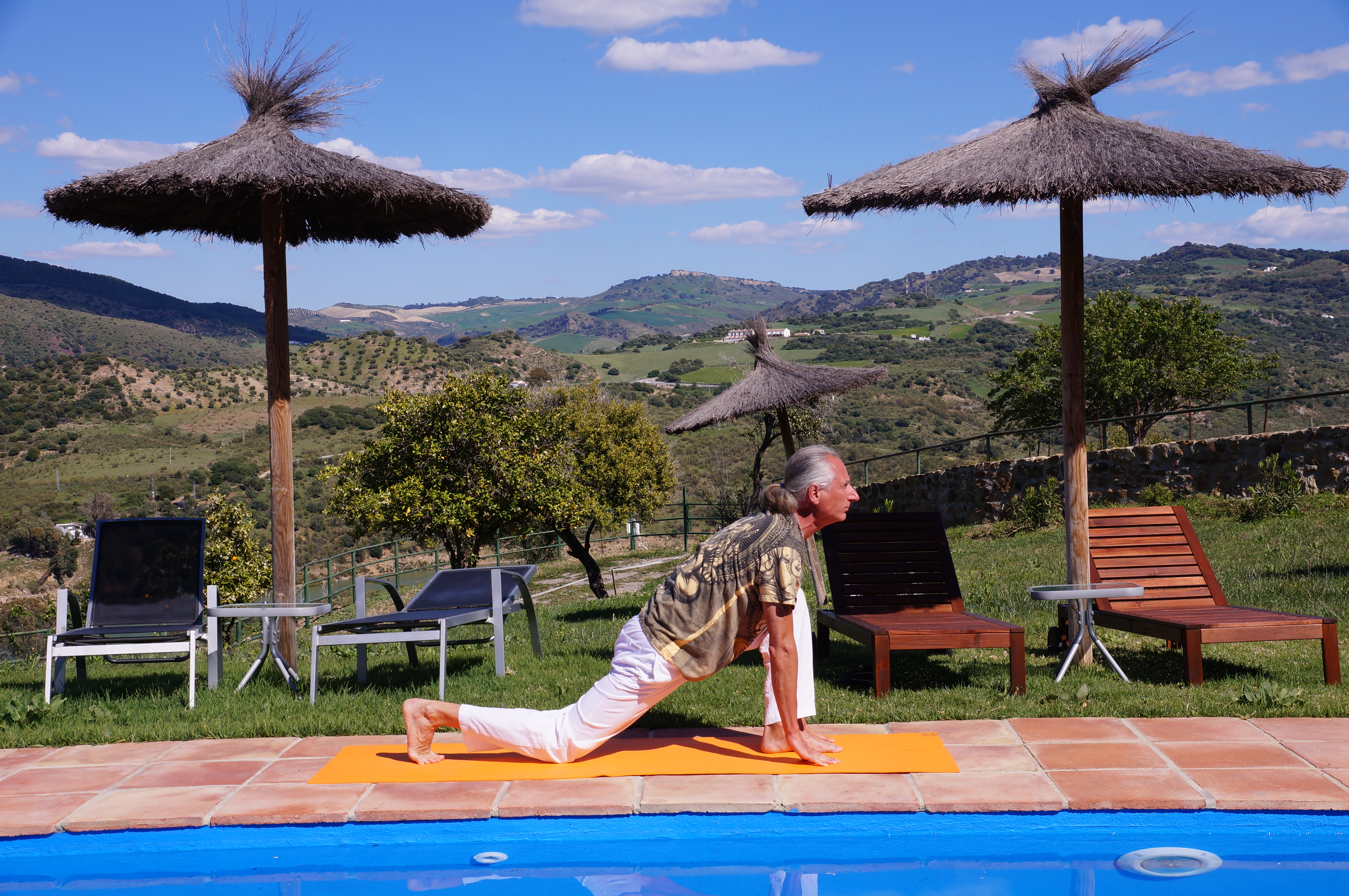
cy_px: 448
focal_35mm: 52
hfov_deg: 38.2
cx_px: 674
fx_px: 1946
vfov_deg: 25.9
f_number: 13
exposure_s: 1/250
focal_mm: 35
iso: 100
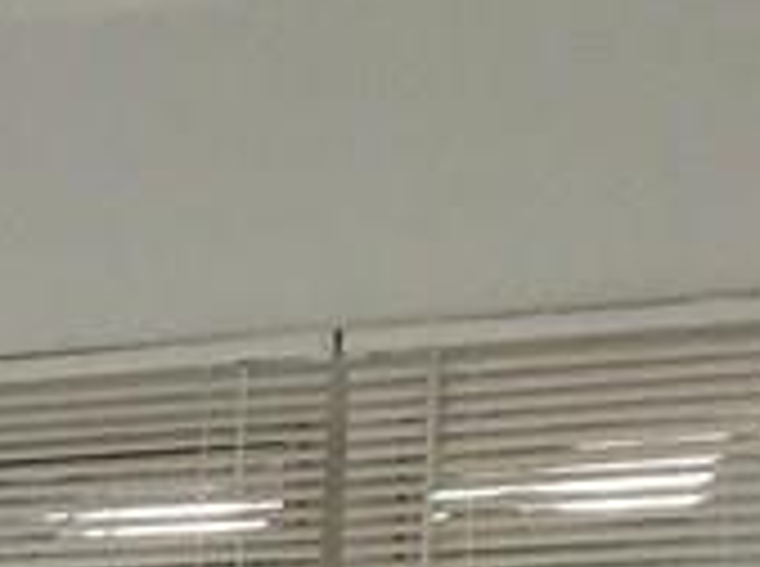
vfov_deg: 8.1
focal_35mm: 170
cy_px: 1323
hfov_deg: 9.6
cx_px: -1372
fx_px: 3724
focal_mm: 3.99
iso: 20
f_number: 1.8
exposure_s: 1/656
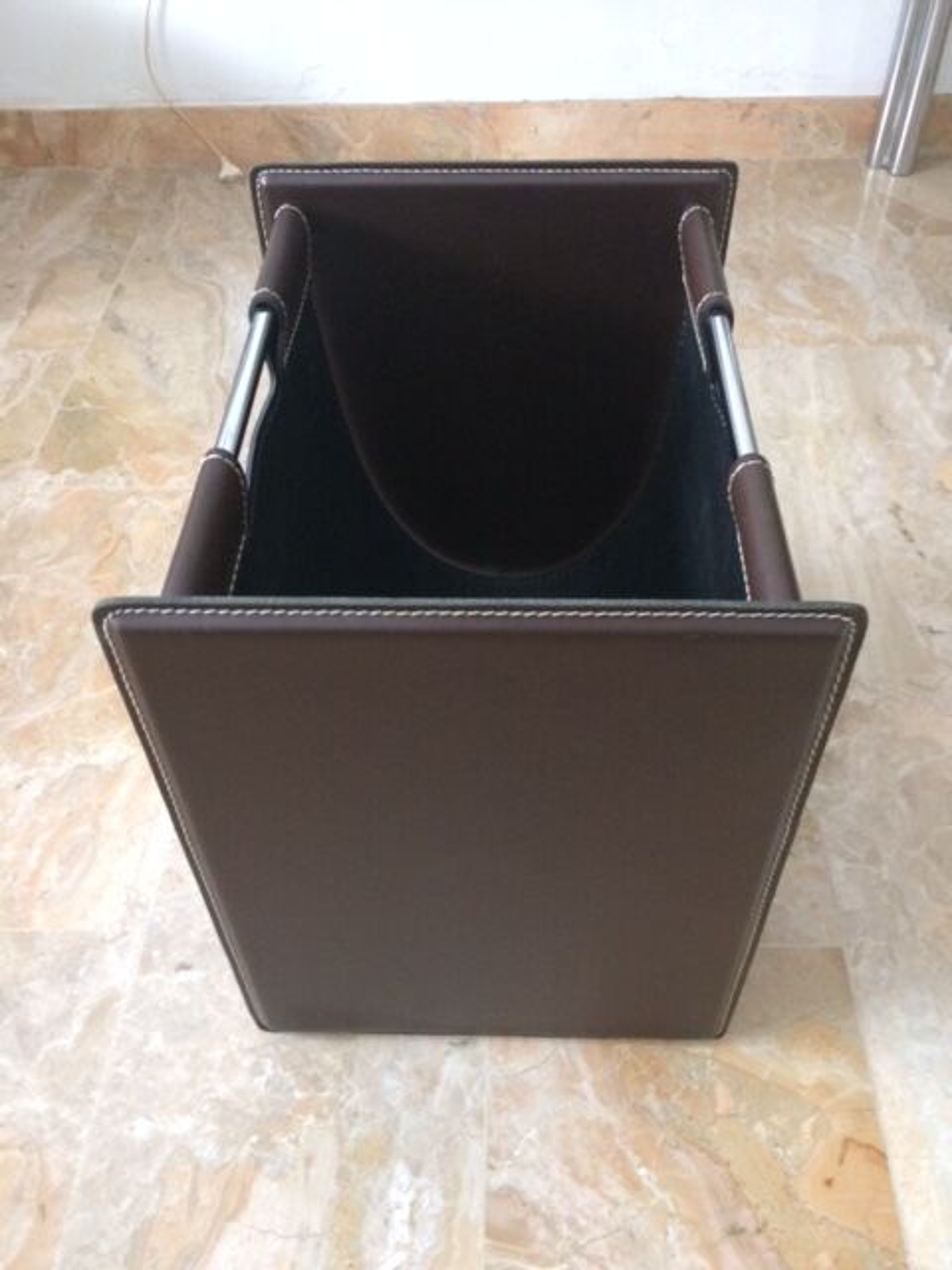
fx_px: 1063
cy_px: 635
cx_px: 476
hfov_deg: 48.2
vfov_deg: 61.7
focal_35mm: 29
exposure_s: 1/25
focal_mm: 4.15
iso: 320
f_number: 2.2
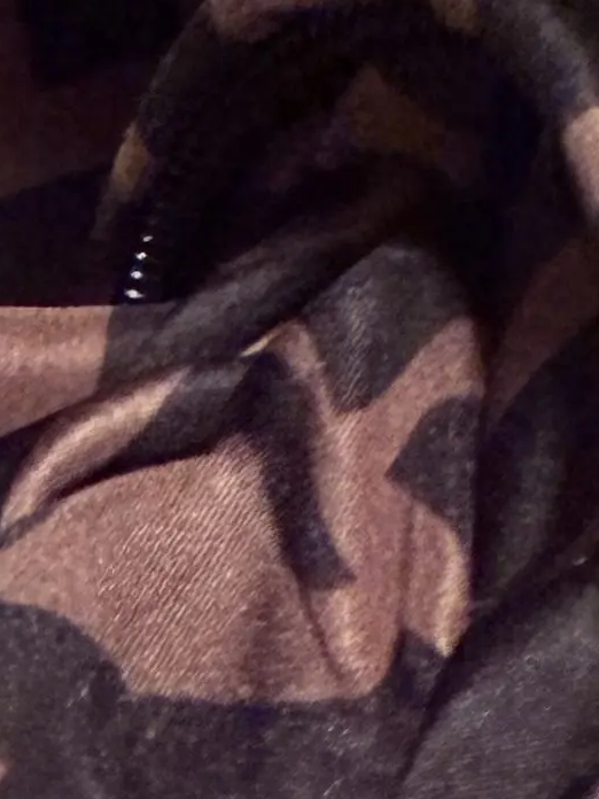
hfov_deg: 10.2
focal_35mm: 139
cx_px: -365
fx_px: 3207
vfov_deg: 10.7
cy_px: 2252
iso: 500
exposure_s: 1/50
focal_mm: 2.22
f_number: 2.2
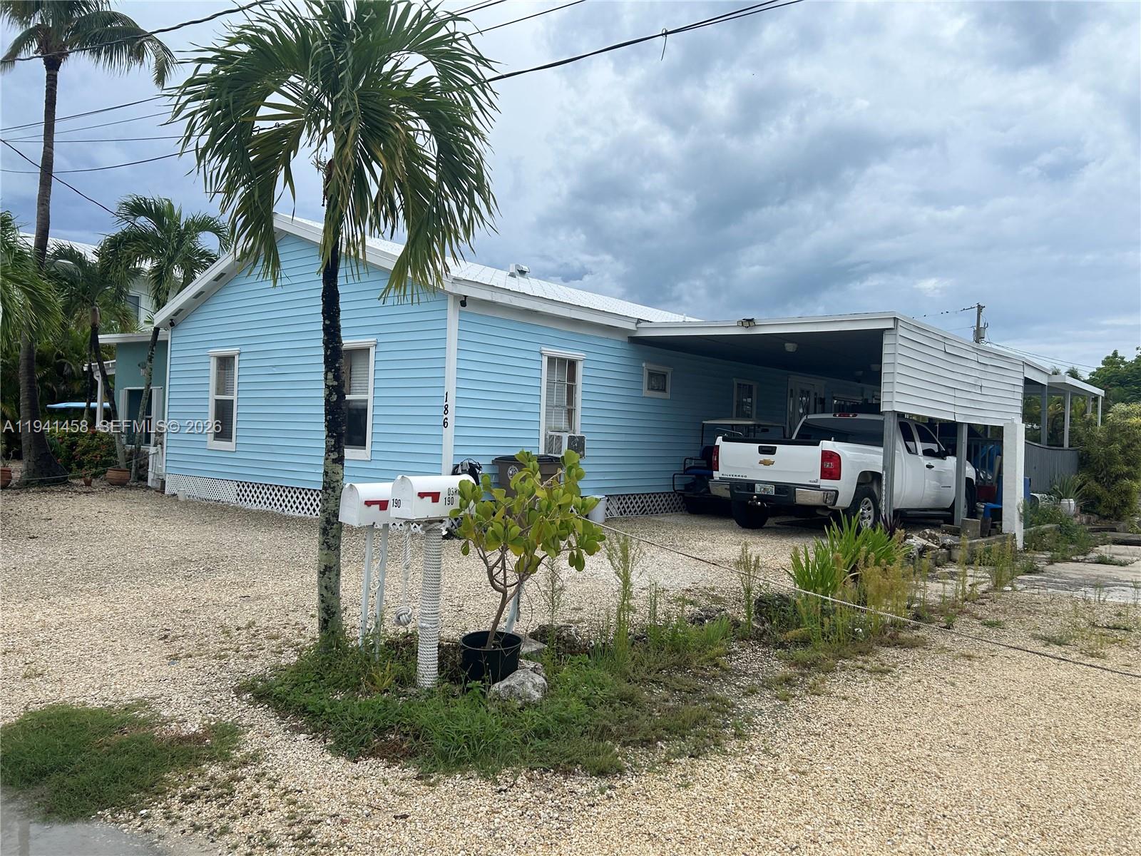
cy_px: 428
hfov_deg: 67.3
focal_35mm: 26
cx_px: 570
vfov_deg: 53.1
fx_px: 857
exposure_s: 1/5882
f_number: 1.5
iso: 50
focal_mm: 5.7
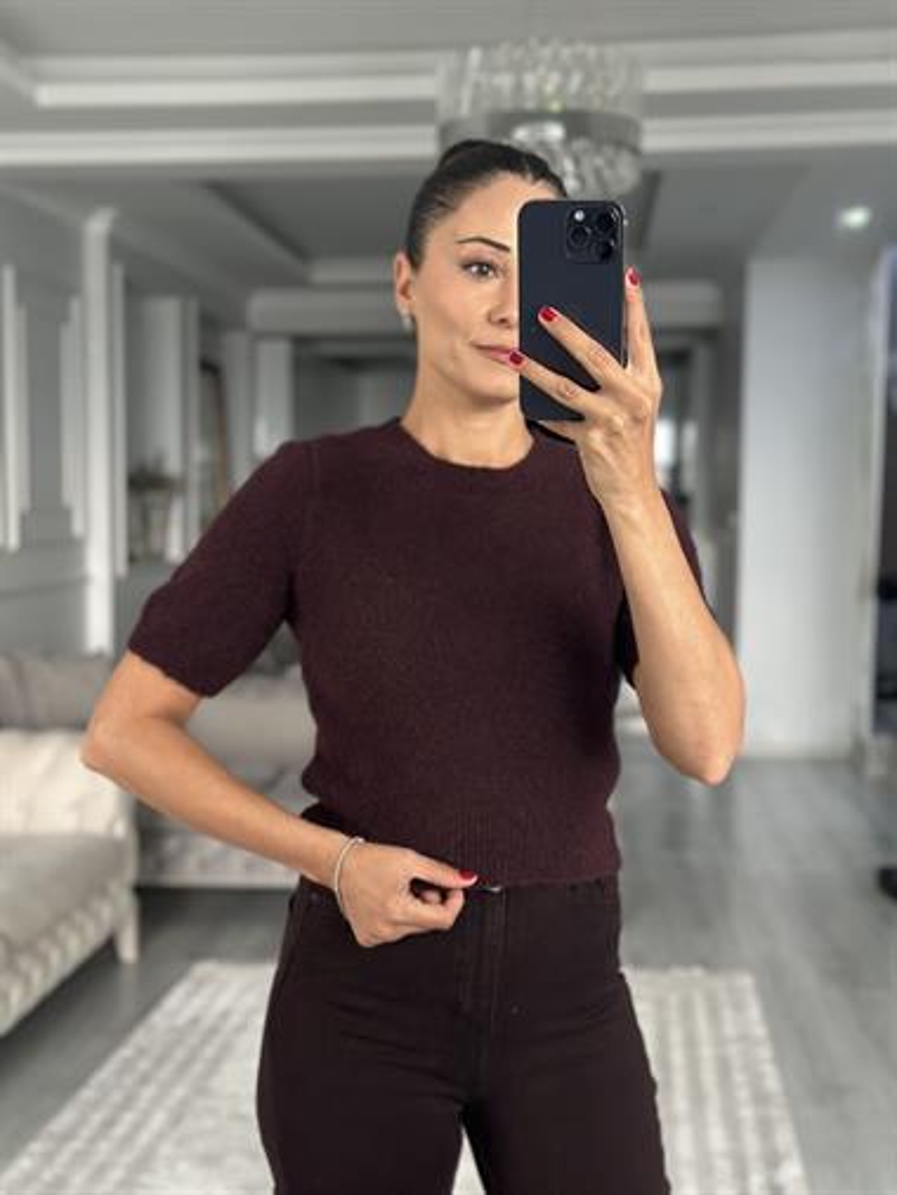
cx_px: 448
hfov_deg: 30.3
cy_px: 598
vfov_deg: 39.6
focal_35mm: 48
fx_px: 1657
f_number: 1.78
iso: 400
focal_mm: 6.86
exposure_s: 1/49
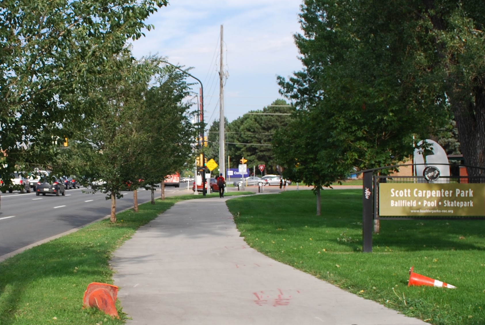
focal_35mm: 69
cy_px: 191
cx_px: 120
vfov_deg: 19.8
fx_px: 931
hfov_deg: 28.8
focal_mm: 20
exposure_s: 1/200
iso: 100
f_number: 7.1
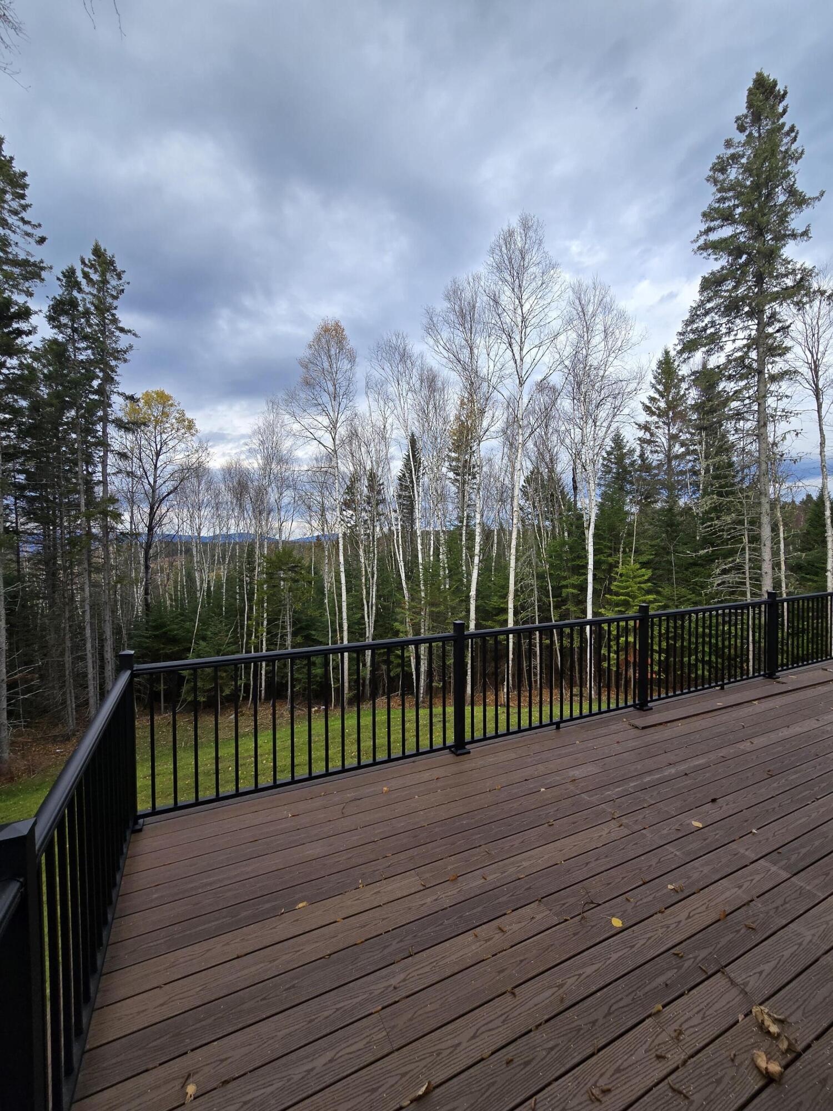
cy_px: 556
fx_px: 417
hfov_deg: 89.9
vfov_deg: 106.2
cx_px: 416
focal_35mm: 13
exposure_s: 1/599
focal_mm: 2.2
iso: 50
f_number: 2.2
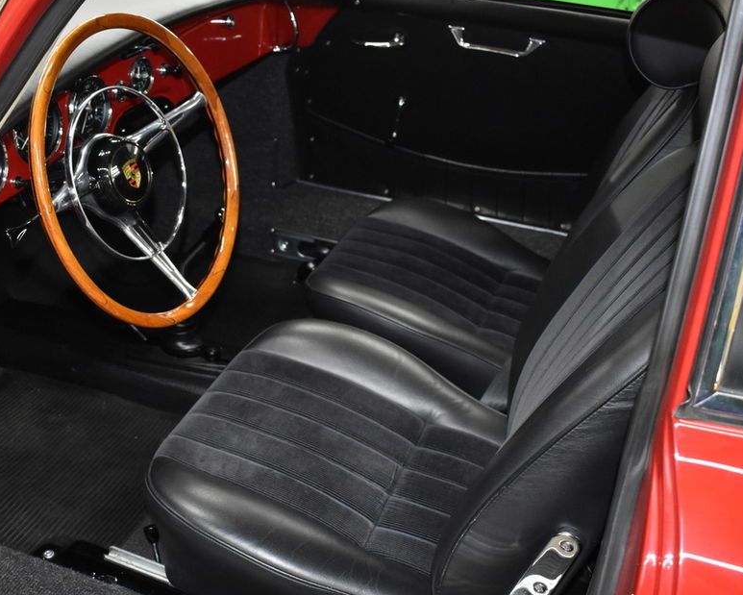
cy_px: 323
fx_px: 902
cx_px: 288
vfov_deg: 36.5
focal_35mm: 41
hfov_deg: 44.5
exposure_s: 1/60
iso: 2200
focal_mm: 22
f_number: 3.8
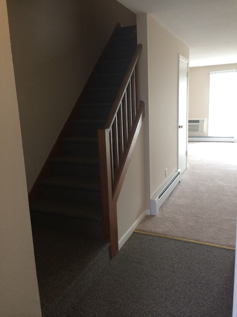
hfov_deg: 46.8
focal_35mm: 30
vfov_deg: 60.0
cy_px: 158
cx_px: 118
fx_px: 274
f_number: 2.2
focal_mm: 4.12
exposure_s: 1/30
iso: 50
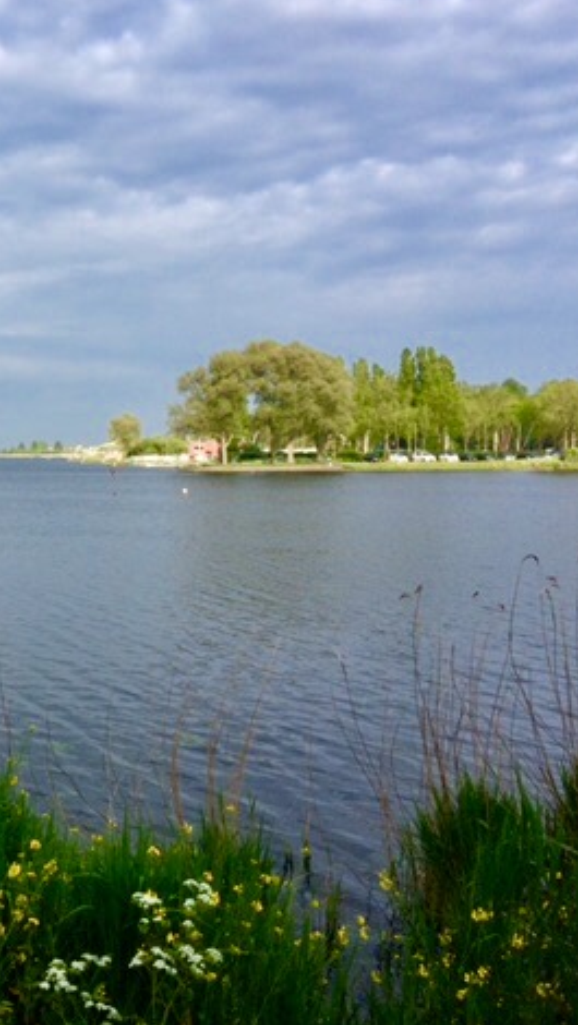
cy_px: 506
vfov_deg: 47.3
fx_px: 1170
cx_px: -87
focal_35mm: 43
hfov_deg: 25.4
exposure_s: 1/1282
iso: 32
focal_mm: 4.15
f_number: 2.2
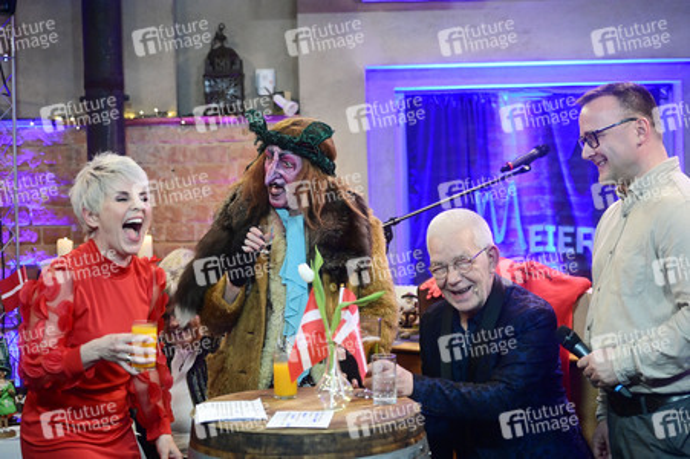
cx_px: 345
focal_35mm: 70
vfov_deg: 19.4
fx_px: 1341
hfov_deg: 28.9
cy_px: 230
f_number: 2.8
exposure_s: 1/200
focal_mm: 70
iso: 5000
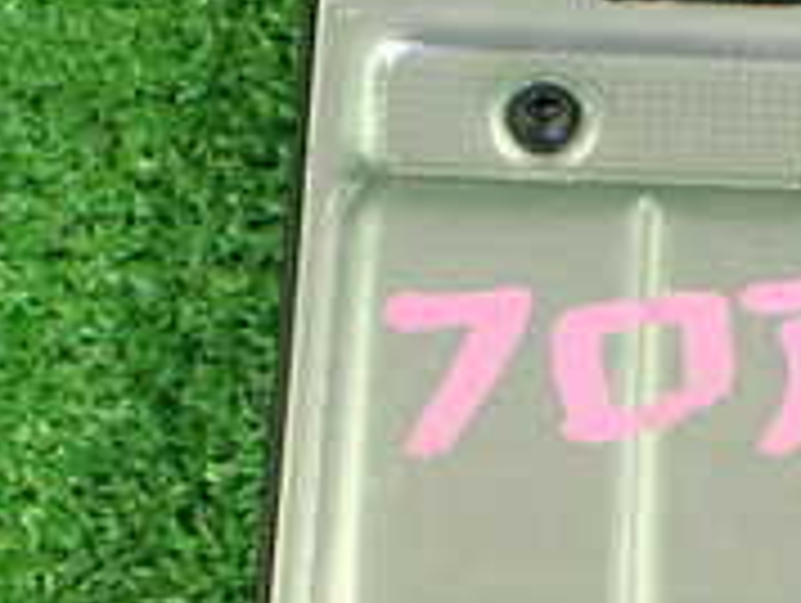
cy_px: 518
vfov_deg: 14.6
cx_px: 765
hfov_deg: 19.0
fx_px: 2340
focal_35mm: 101
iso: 800
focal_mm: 5.4
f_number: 2.3
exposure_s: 1/40
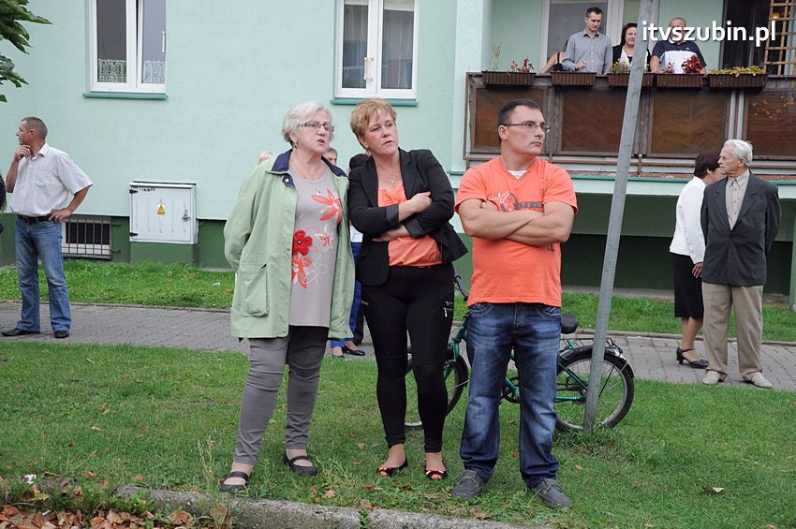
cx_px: 398
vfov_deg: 28.0
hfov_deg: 41.1
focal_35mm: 48
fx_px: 1060
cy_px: 264
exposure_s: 1/125
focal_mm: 32
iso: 500
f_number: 7.1
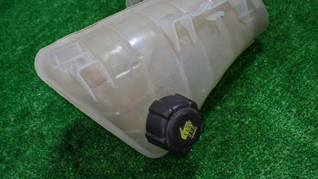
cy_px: 79
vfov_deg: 34.6
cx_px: 155
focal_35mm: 34
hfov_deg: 58.0
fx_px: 287
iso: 400
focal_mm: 5.4
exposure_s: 1/125
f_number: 2.3
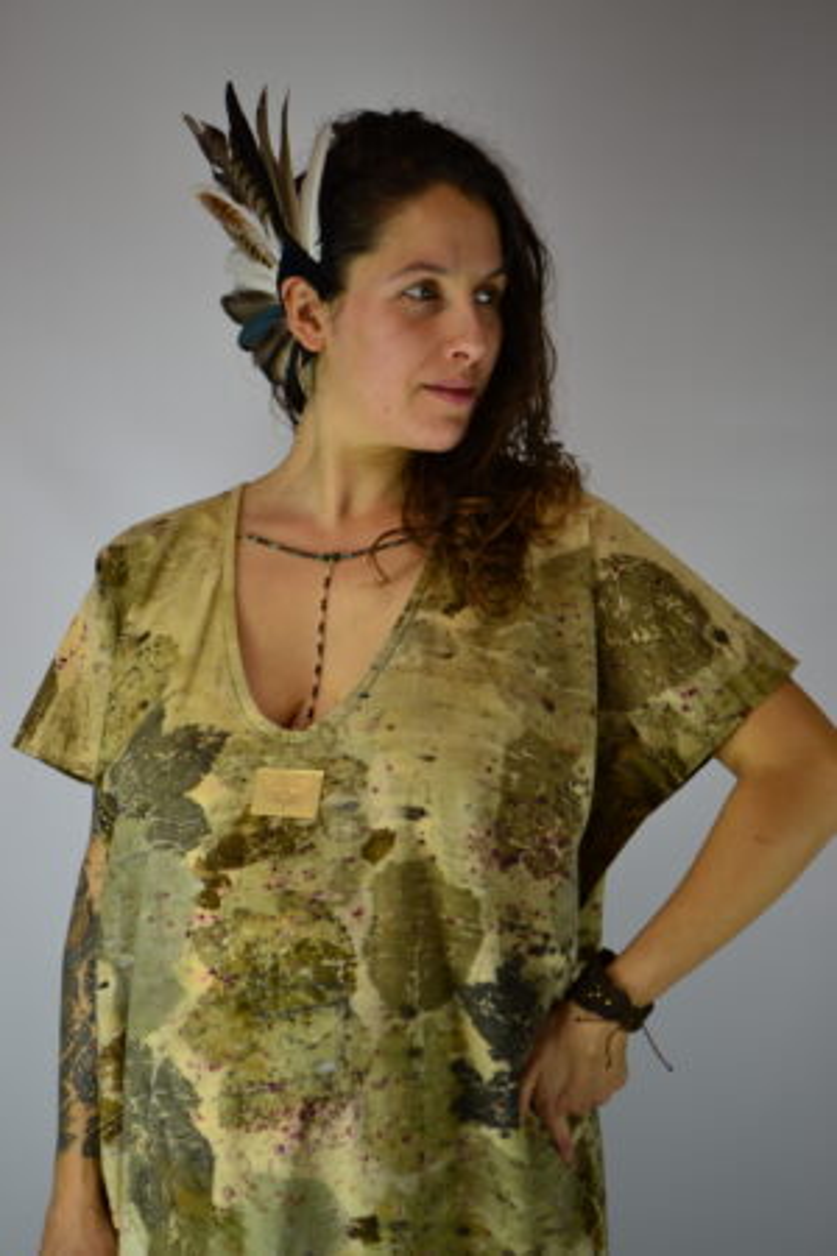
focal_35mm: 52
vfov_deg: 37.9
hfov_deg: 25.8
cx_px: 418
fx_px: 1831
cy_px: 628
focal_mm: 35
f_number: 1.8
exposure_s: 1/125
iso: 100
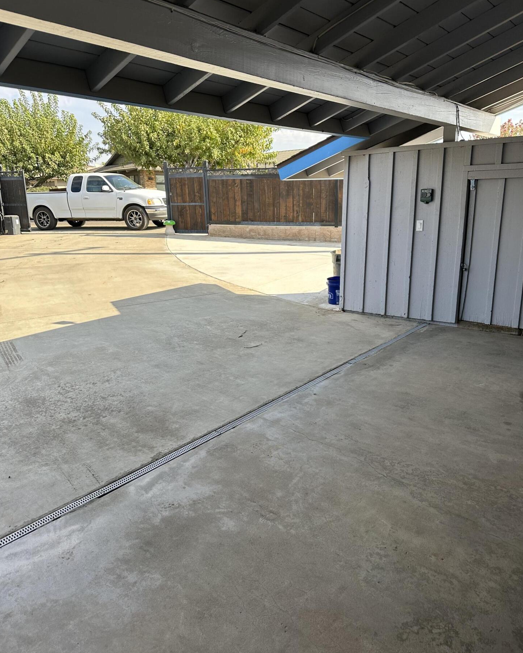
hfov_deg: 54.9
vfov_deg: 66.0
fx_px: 503
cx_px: 263
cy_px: 330
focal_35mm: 26
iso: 80
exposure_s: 1/1050
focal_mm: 6.86
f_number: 1.78
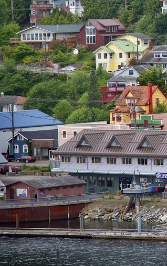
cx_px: 300
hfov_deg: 4.2
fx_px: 2240
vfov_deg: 6.8
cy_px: 45
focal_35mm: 308
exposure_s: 1/250
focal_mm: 120
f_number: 4
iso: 110
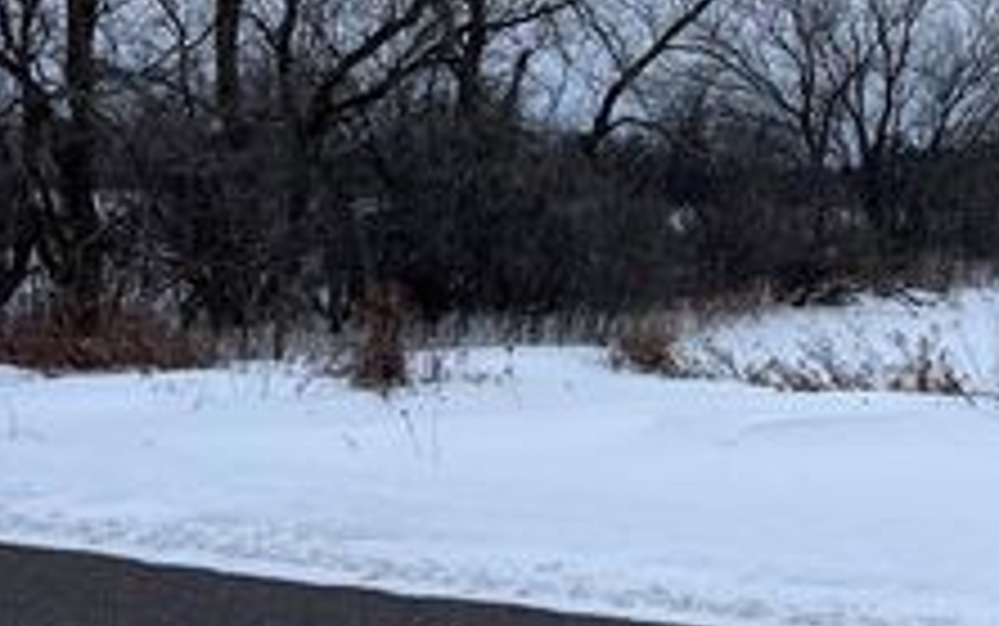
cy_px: 173
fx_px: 1689
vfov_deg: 20.8
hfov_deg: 30.9
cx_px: 963
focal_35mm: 62
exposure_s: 1/2695
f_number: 1.5
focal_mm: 5.7
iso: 50
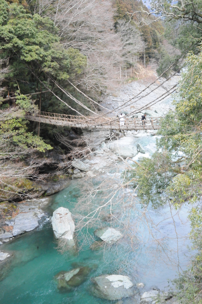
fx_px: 304
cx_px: 101
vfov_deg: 53.2
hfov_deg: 36.8
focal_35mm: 36
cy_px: 152
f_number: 18
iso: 3200
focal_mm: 24
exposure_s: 1/125
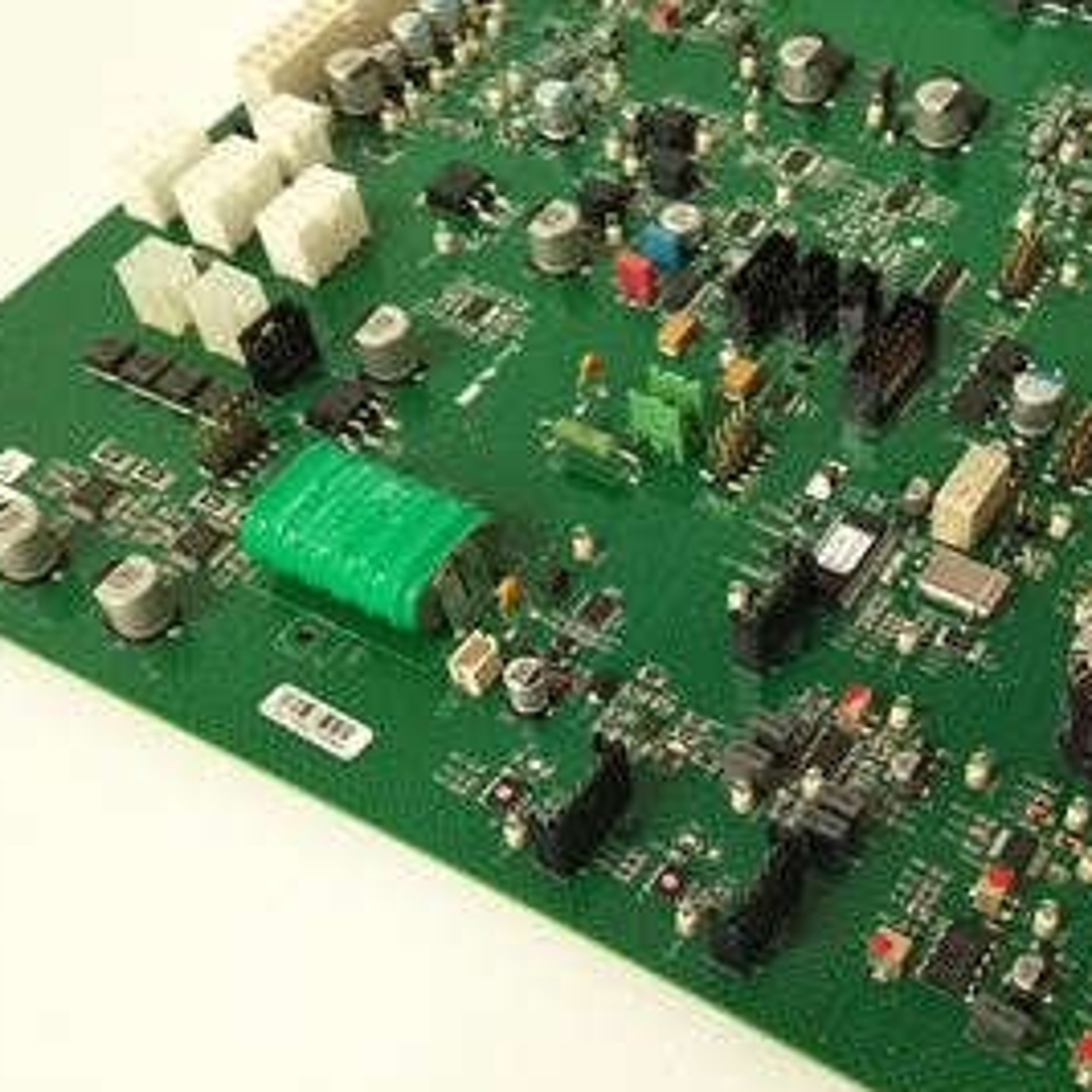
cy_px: 697
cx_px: 798
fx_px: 1535
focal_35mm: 43
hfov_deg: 38.3
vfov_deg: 38.9
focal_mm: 3.63
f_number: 1.8
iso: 416
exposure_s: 1/30
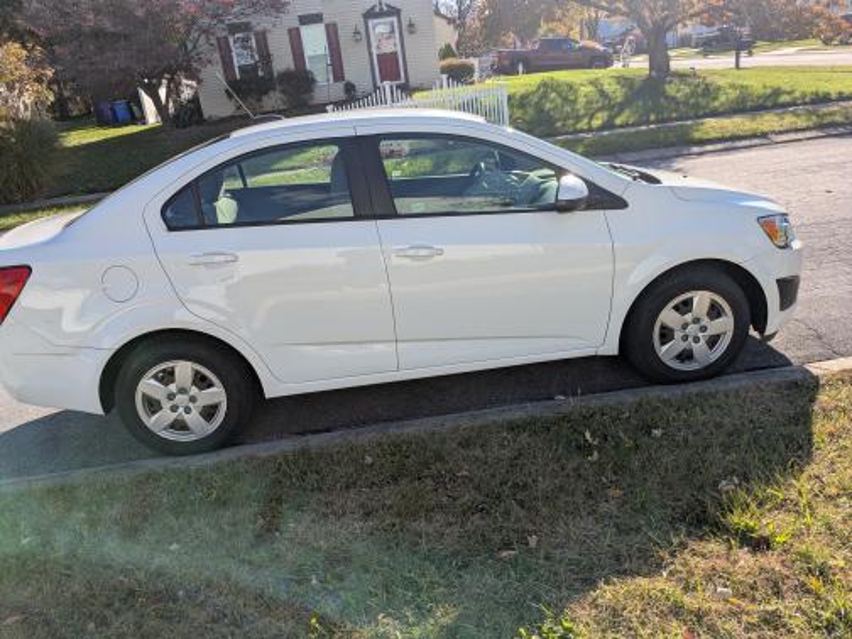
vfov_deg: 51.4
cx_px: 426
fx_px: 665
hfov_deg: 65.3
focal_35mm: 27
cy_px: 320
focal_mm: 4.38
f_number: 1.73
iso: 51
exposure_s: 1/1669
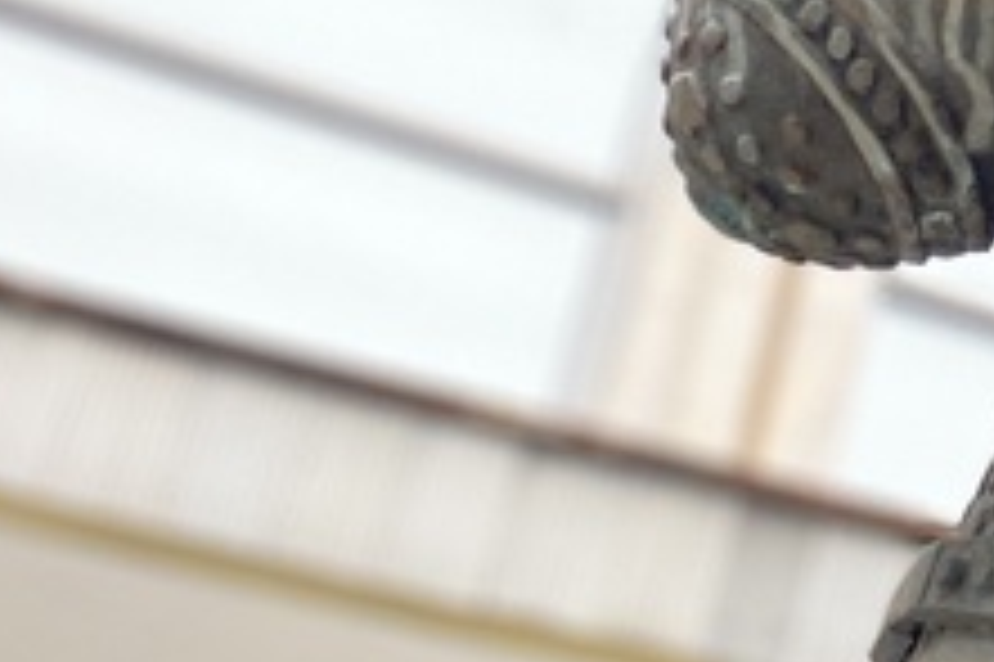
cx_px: 1772
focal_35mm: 147
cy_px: -401
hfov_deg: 12.7
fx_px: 4056
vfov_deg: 9.0
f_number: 1.8
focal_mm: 4.25
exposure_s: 1/122
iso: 32
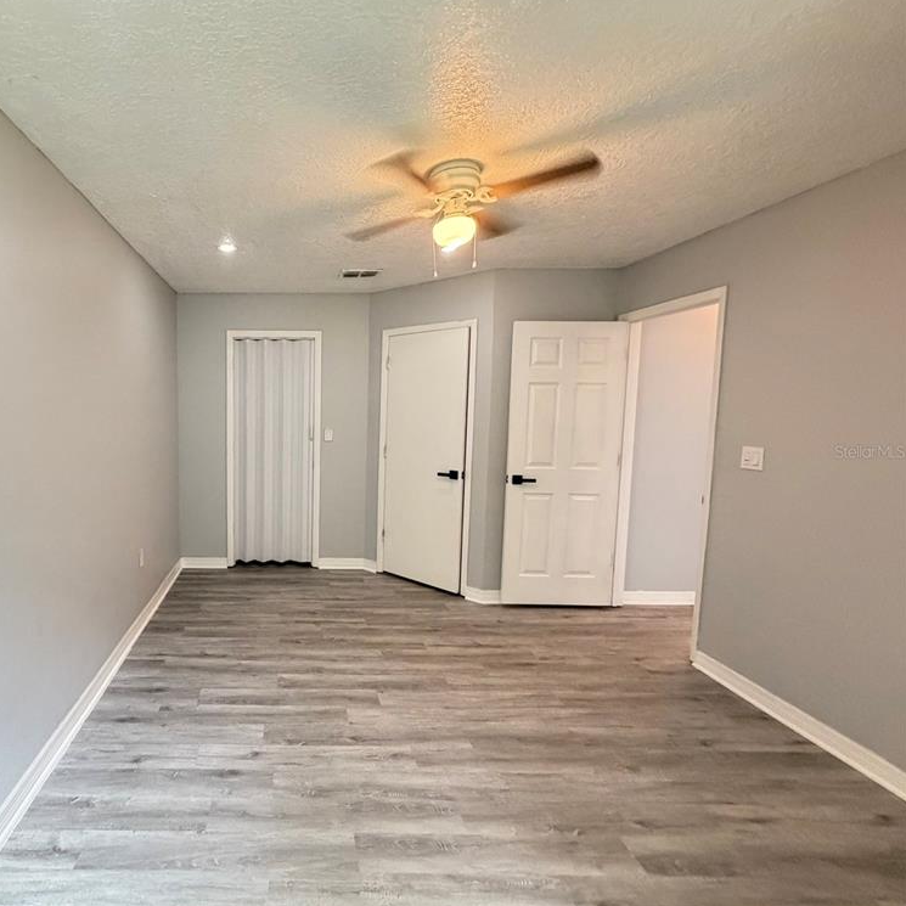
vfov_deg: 84.0
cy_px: 451
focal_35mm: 17
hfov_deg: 80.5
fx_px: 503
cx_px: 286
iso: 500
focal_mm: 2.22
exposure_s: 1/60
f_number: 2.2
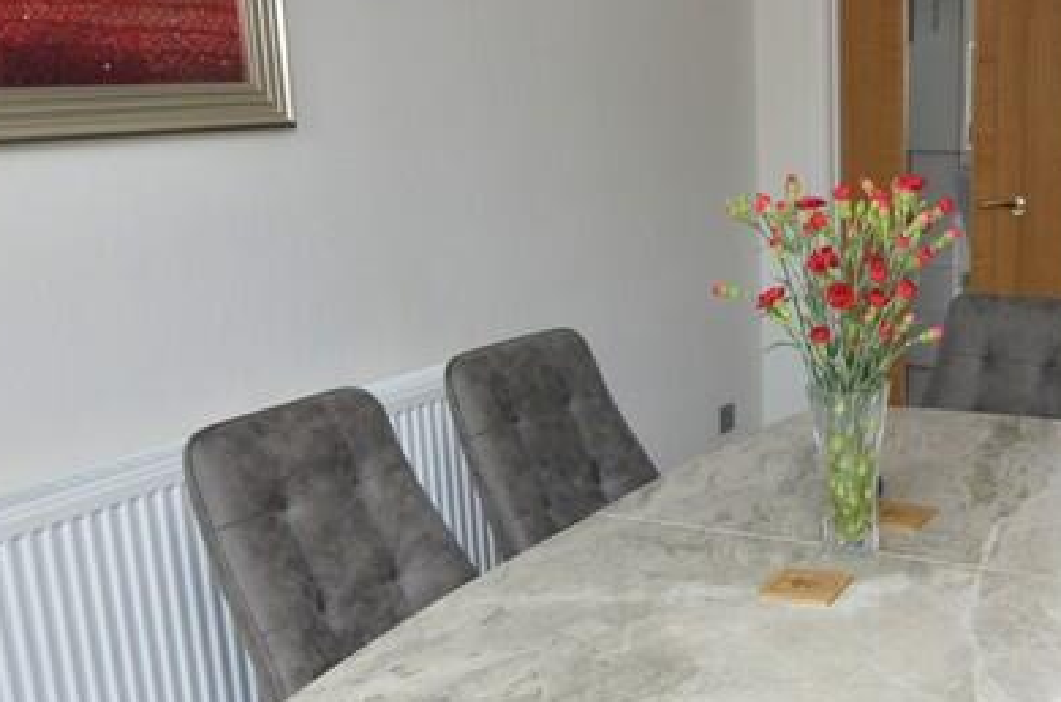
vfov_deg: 30.7
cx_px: 792
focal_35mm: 43
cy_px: 419
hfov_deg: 43.8
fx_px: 1273
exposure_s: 1/60
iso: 800
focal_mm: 11
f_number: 5.6
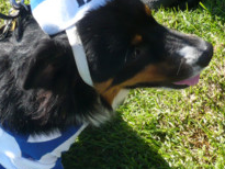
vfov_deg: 16.7
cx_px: 67
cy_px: 122
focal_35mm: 88
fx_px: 572
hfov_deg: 22.1
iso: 100
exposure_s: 1/400
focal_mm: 6.6
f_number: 3.3
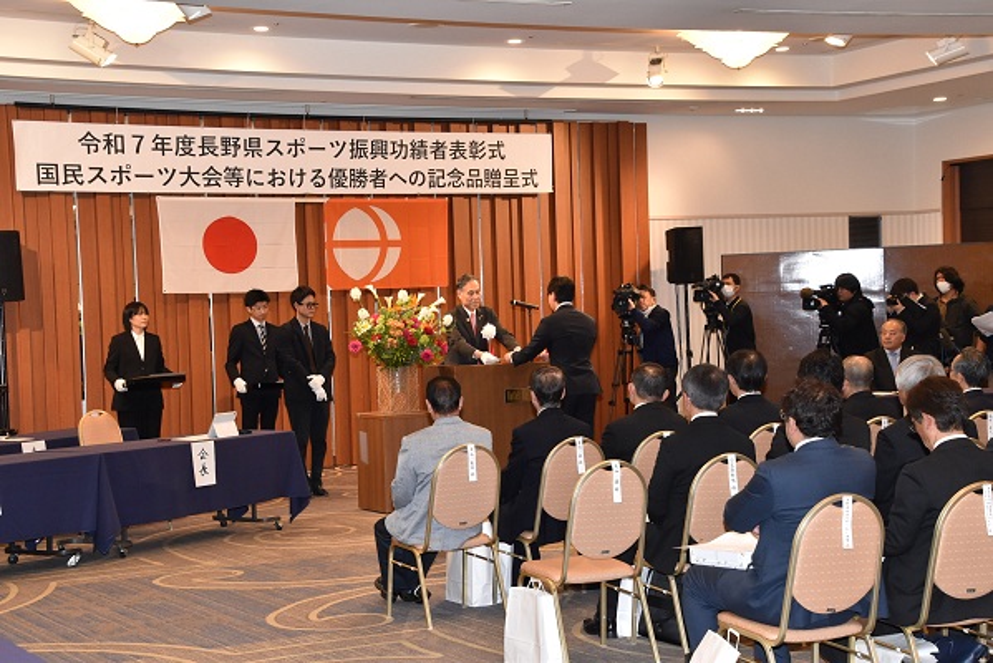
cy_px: 332
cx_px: 496
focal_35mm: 66
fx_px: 1821
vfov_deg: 20.6
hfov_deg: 30.5
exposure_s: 1/60
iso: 1600
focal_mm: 44
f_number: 8
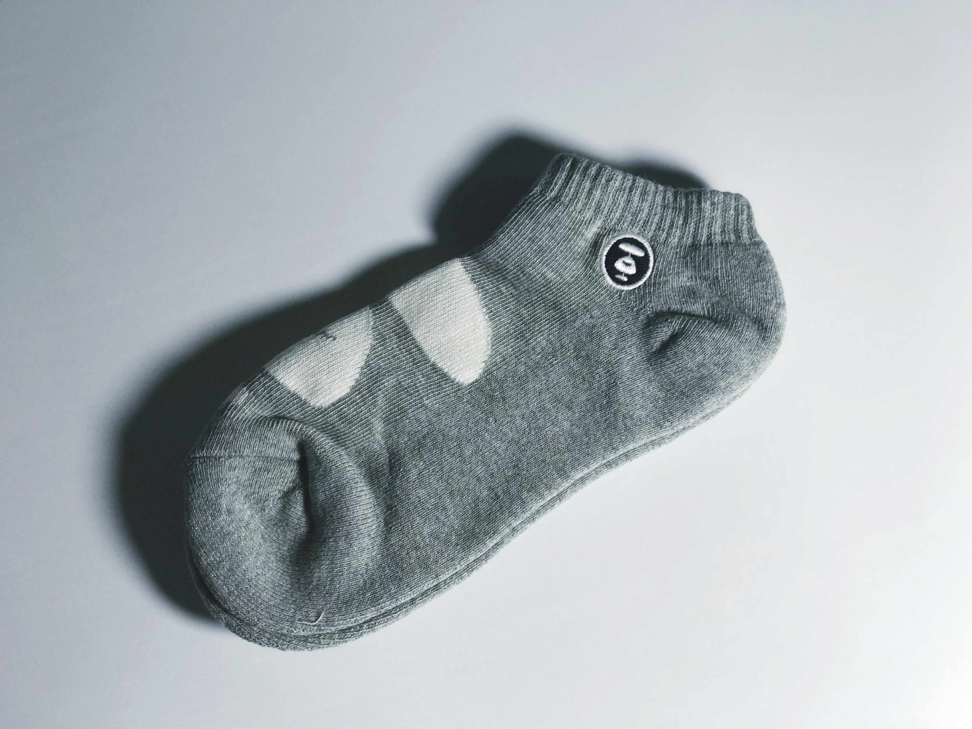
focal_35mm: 57
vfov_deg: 25.7
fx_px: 1601
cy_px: 364
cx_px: 486
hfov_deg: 33.8
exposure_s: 1/133
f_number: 2.8
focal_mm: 6.6
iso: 20
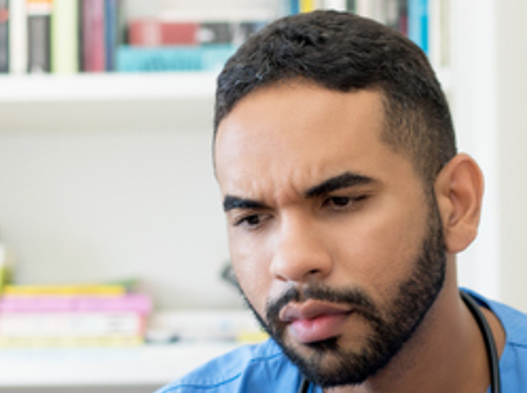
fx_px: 2341
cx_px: 294
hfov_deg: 12.8
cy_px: 467
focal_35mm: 154
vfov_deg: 9.5
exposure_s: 1/100
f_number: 2.8
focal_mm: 55
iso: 125
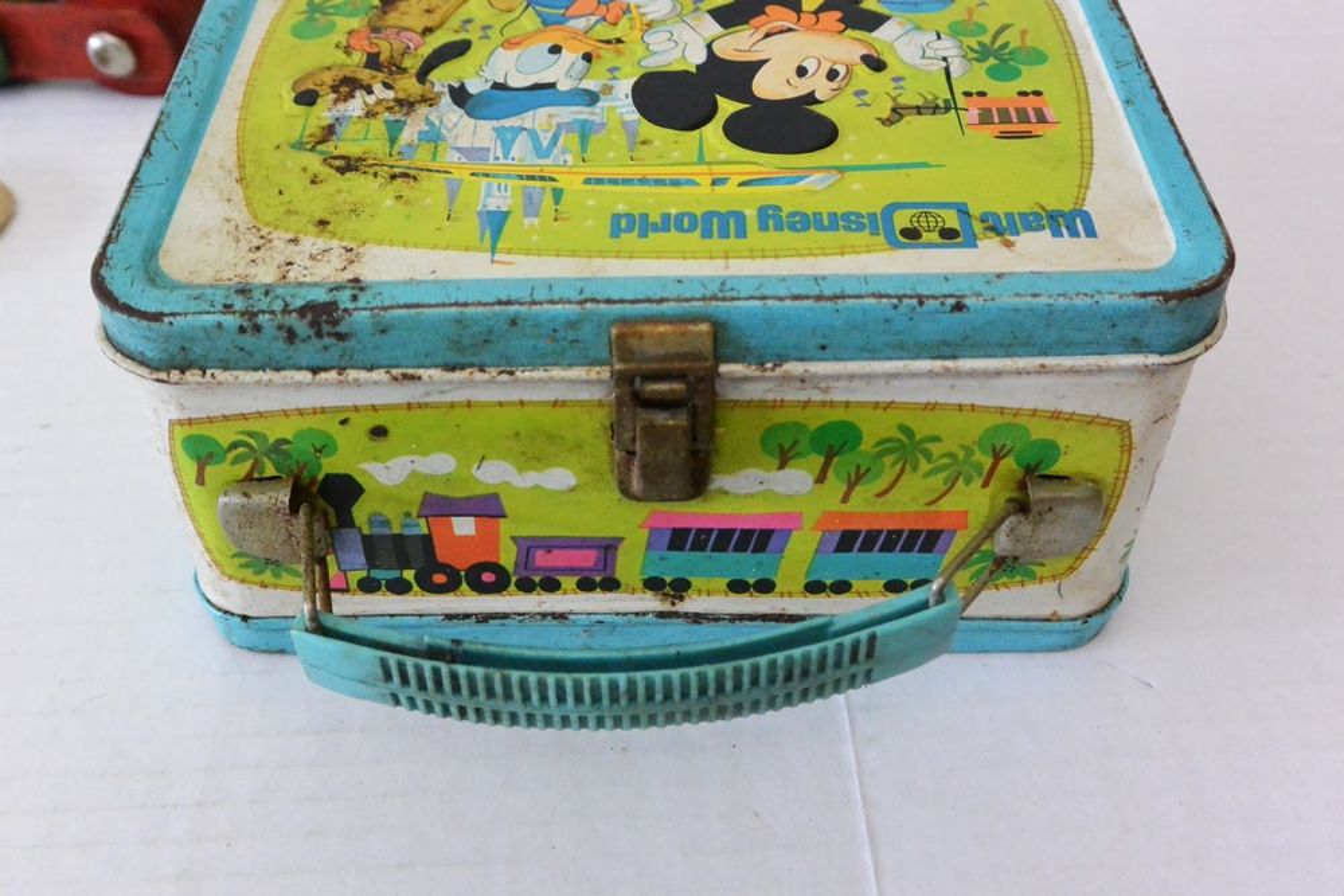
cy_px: 448
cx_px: 672
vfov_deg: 33.4
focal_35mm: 40
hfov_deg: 48.5
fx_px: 1493
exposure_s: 1/30
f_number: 4.2
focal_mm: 15.1
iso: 2000
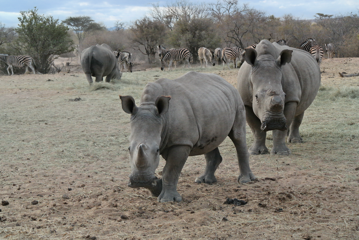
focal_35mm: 77
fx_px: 768
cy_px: 120
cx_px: 180
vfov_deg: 17.7
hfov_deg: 26.3
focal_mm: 50
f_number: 7.1
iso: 800
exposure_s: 1/500
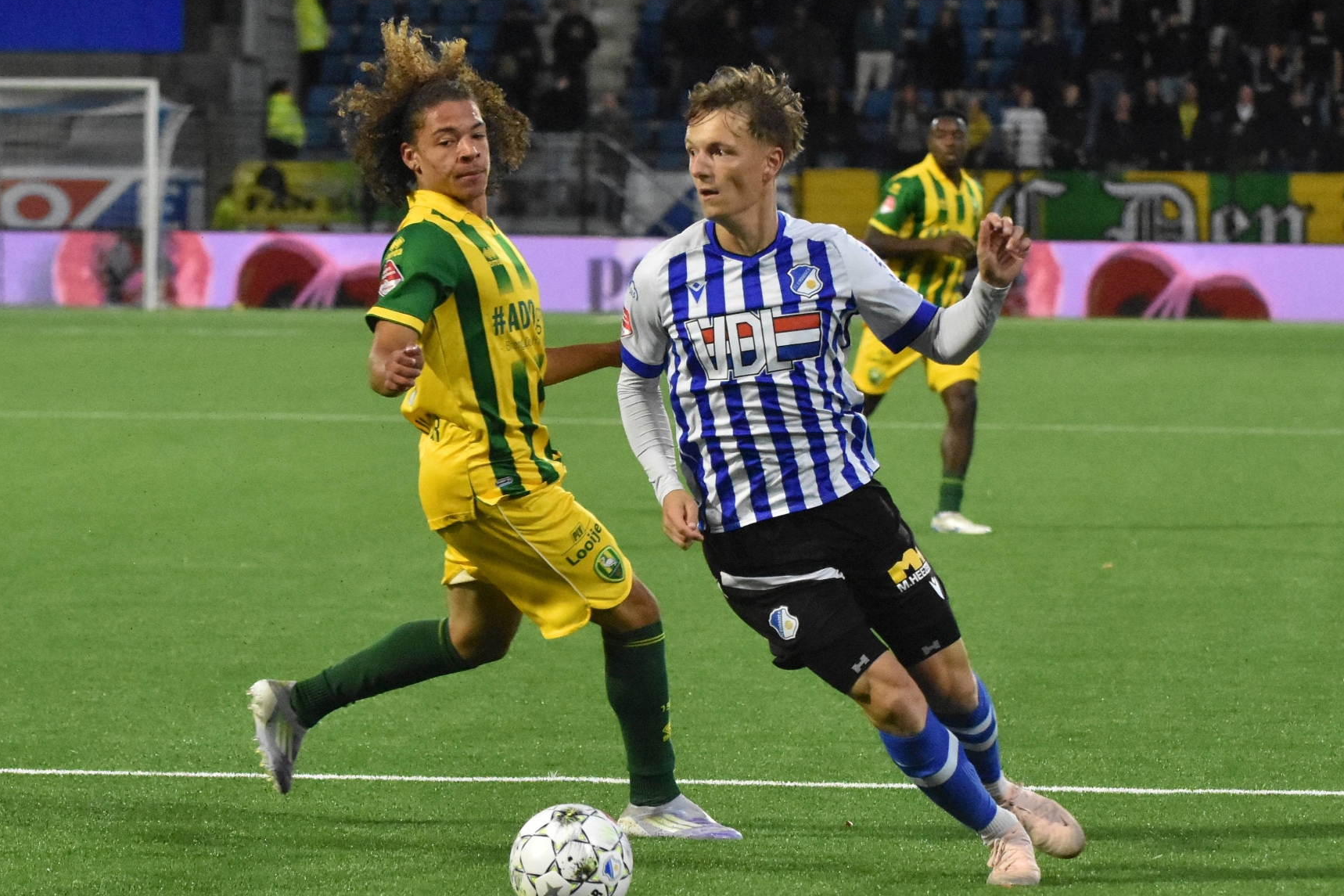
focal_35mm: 171
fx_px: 6383
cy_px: 483
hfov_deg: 12.0
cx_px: 685
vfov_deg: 8.0
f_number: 3.5
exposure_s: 1/1000
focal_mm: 102
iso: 4500
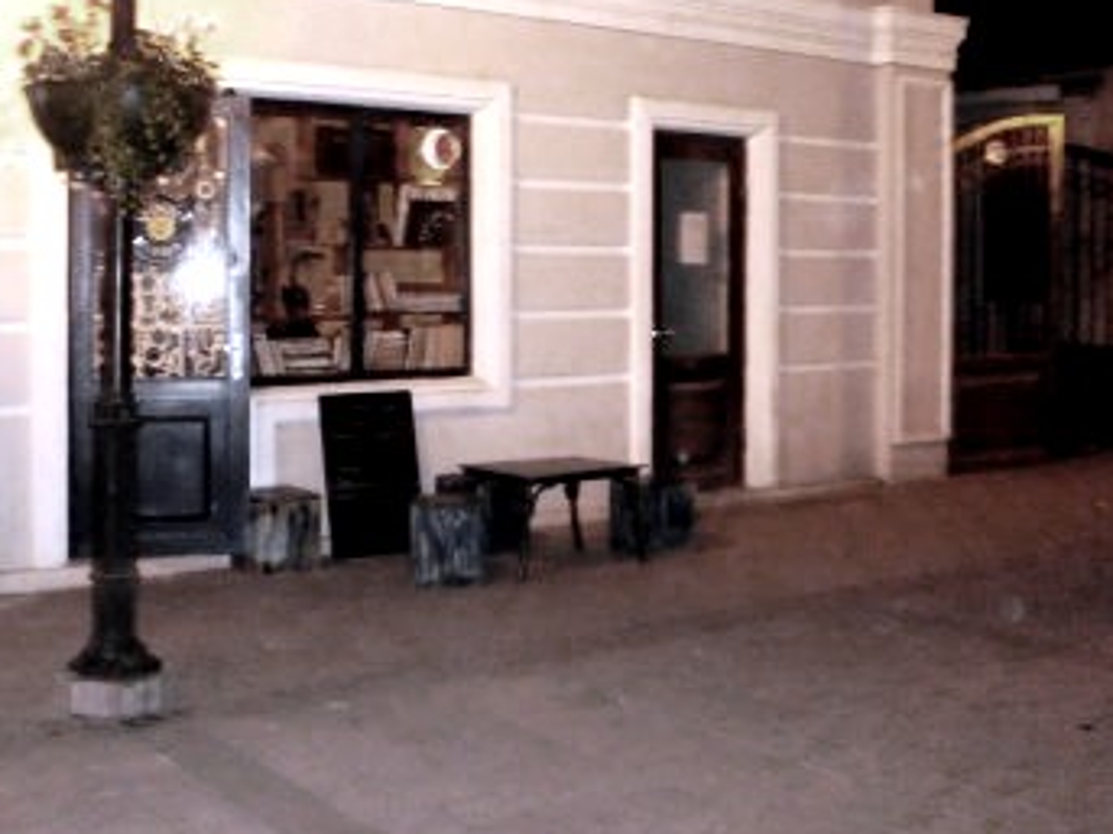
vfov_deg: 30.7
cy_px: 299
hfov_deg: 40.3
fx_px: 1511
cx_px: 467
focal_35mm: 47
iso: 500
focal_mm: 6.3
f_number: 3.1
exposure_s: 1/30
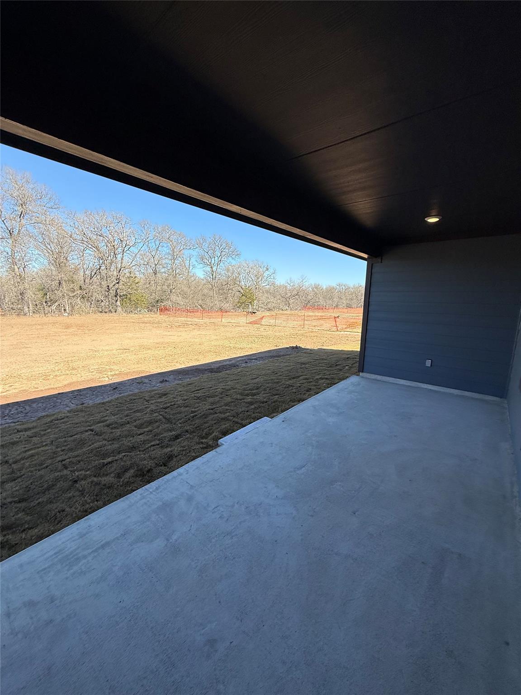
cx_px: 260
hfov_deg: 85.7
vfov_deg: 102.1
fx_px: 281
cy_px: 348
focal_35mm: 14
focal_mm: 2.22
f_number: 2.2
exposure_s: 1/1087
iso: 50
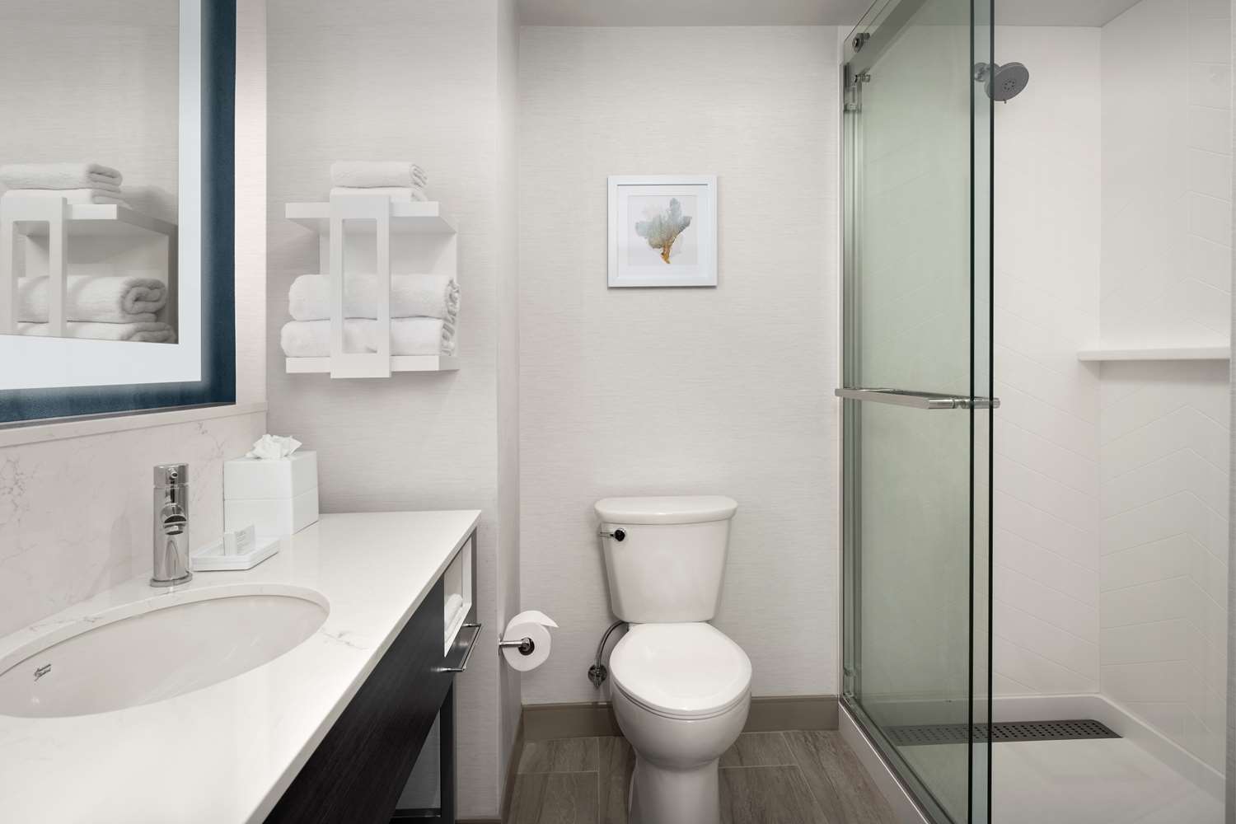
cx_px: 618
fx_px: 687
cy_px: 412
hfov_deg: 84.0
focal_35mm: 20
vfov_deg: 61.9
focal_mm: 20
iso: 400
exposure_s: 1/250
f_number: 11
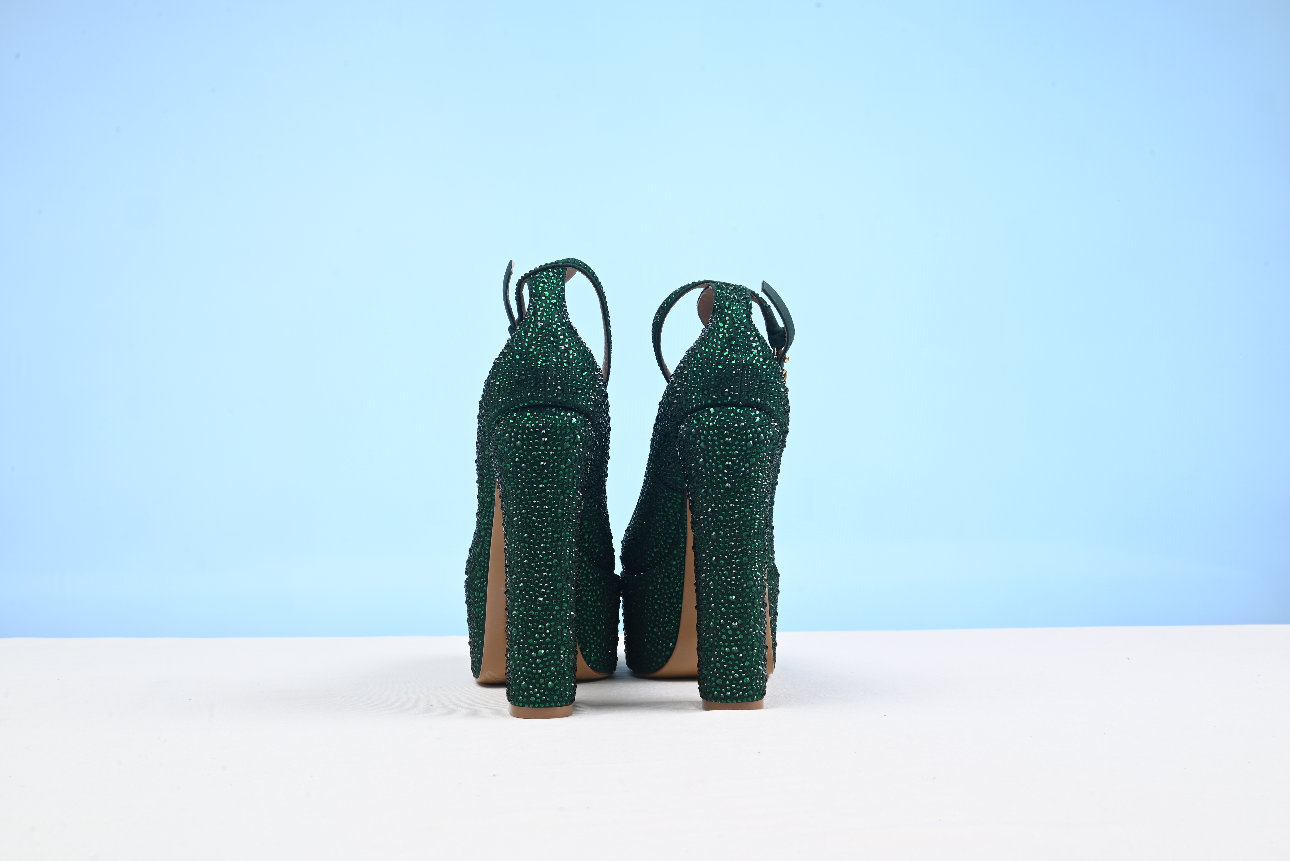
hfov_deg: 48.4
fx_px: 1434
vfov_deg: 33.4
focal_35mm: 40
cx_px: 645
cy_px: 430
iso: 100
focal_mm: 40
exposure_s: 1/2
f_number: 16
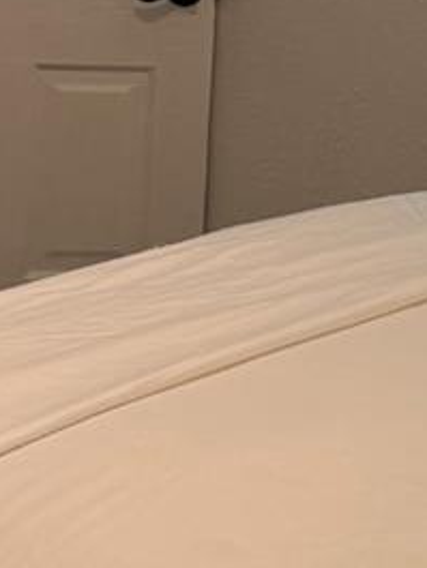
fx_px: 2235
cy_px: 48
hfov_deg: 10.7
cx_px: 514
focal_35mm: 136
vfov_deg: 14.3
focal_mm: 6.86
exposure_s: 1/120
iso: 100
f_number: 1.78
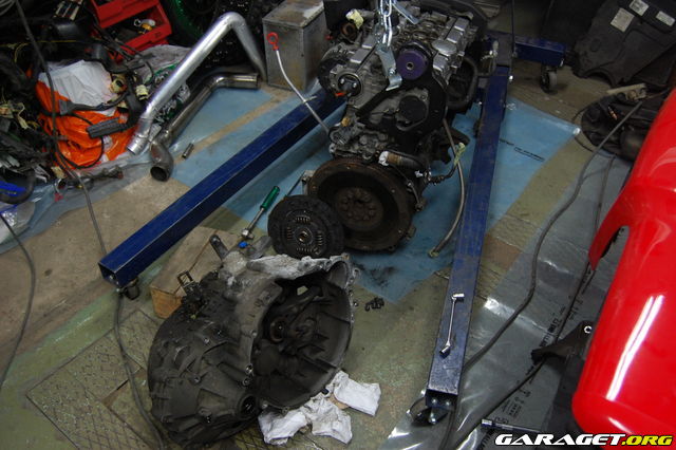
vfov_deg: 38.3
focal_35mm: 34
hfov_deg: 55.1
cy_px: 225
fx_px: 647
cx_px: 338
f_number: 3.8
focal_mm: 23
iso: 800
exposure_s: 1/50
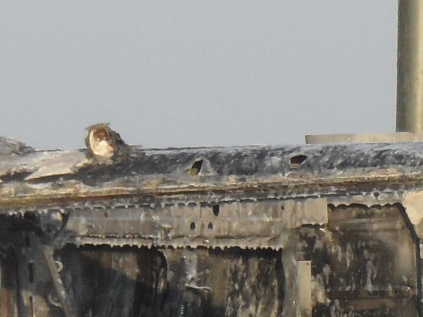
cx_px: 616
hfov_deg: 1.4
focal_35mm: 1422
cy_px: 601
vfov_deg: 1.0
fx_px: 17373
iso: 80
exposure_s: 1/250
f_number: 5
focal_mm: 39.5
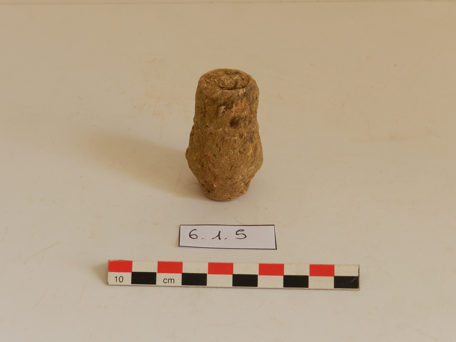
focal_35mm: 76
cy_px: 171
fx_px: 1001
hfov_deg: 25.7
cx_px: 228
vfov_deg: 19.4
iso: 160
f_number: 4.8
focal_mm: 13.5
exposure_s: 1/125
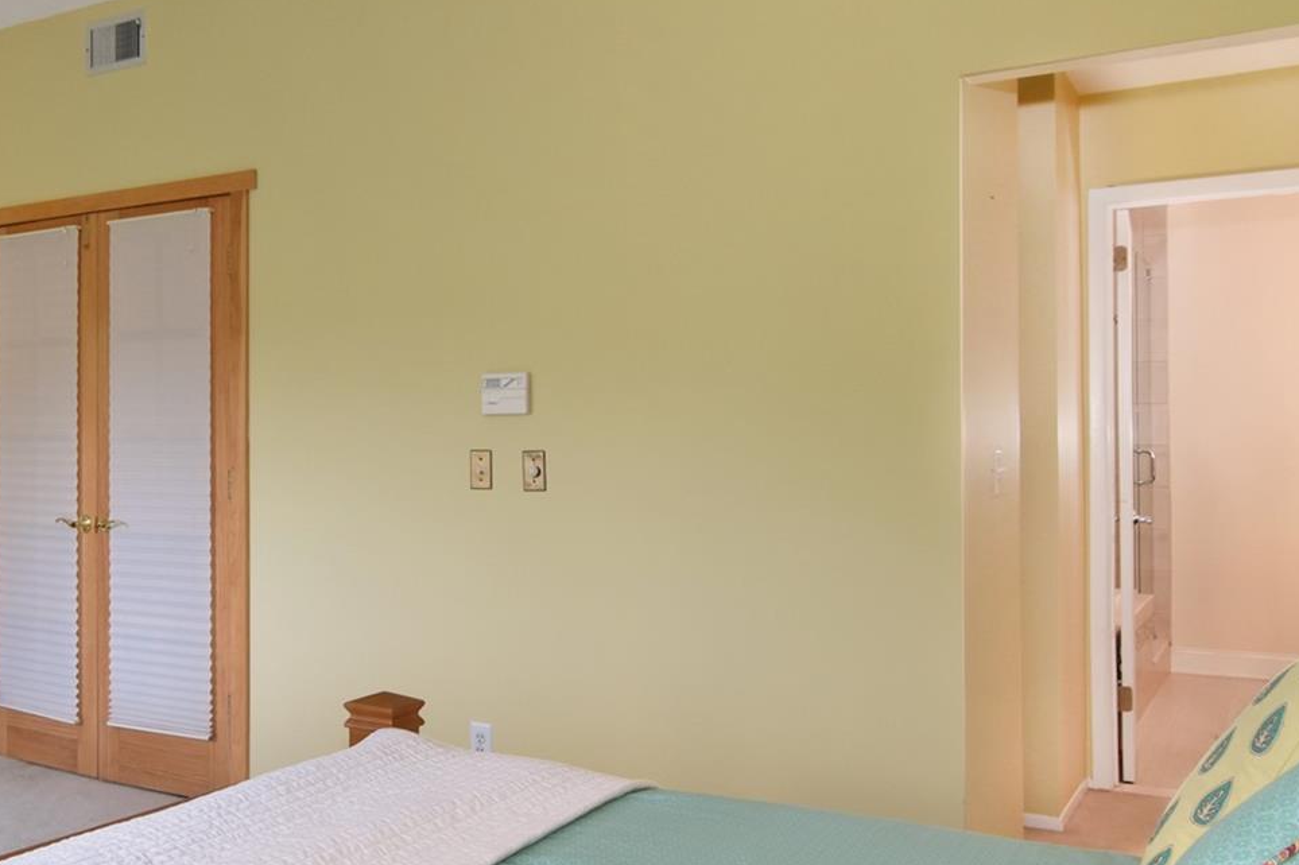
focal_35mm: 35
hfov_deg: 51.2
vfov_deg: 37.8
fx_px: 1265
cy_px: 407
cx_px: 271
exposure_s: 1/80
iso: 640
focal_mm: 11
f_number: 8
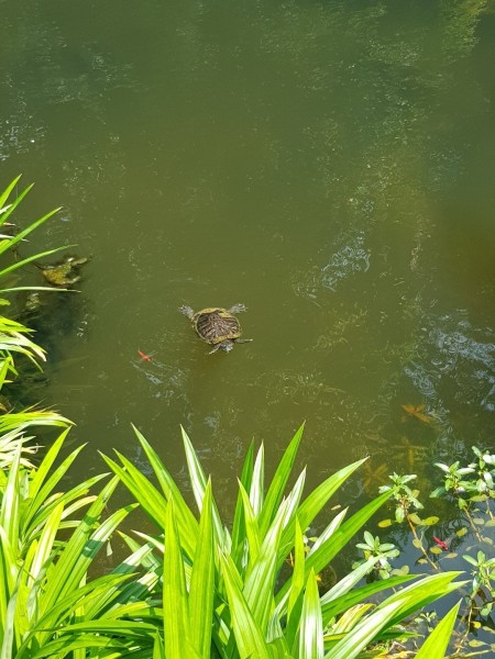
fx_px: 496
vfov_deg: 67.3
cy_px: 330
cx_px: 248
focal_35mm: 26
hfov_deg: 53.1
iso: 40
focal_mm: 4.2
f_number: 1.7
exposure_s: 1/498
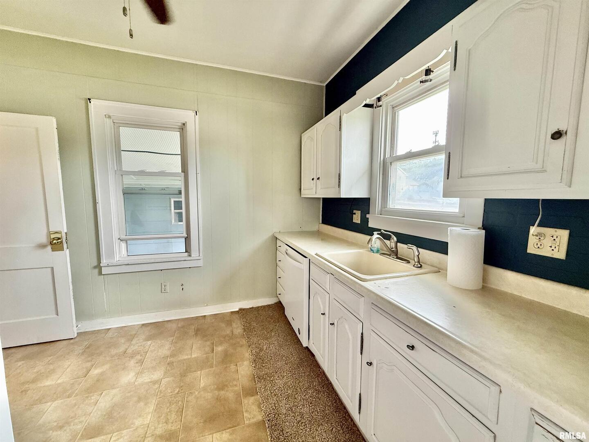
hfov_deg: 102.1
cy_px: 221
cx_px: 294
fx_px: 238
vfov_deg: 85.7
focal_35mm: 14
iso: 200
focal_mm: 2.22
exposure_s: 1/99
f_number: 2.2
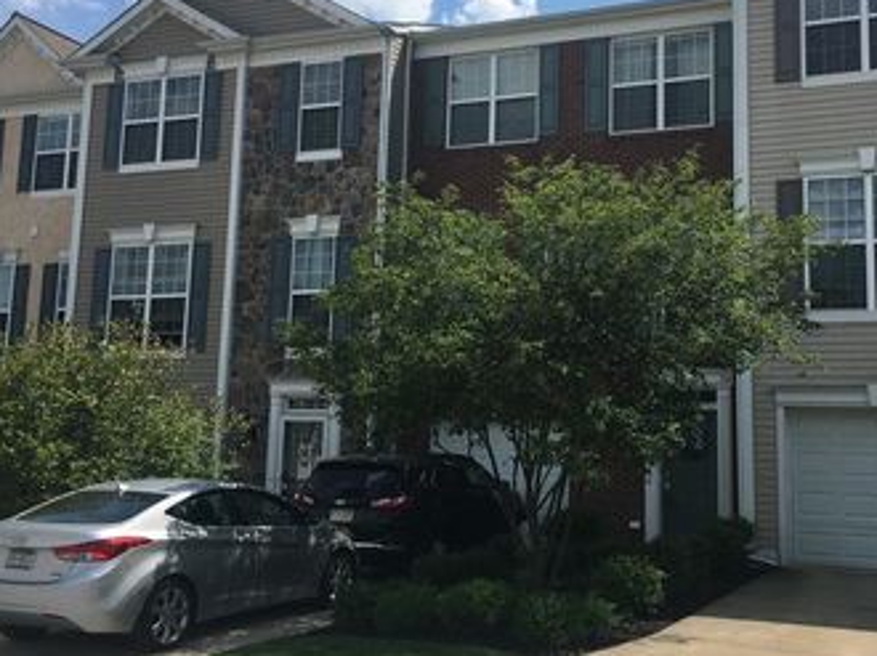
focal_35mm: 44
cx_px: 532
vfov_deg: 32.7
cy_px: 267
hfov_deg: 42.7
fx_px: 1114
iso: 25
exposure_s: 1/1748
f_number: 2.2
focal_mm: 4.15
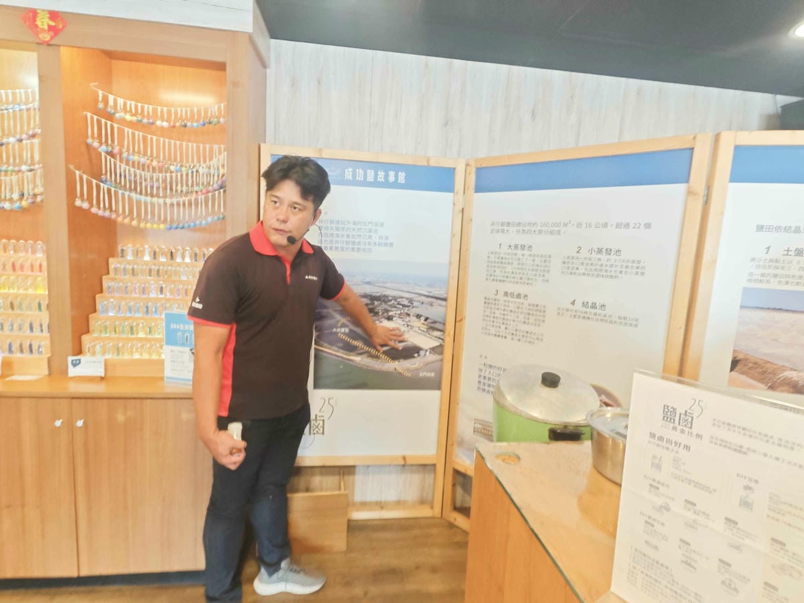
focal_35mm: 17
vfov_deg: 74.7
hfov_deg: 91.0
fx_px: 395
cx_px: 402
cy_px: 302
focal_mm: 2.03
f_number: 1.8
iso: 80
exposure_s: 1/30
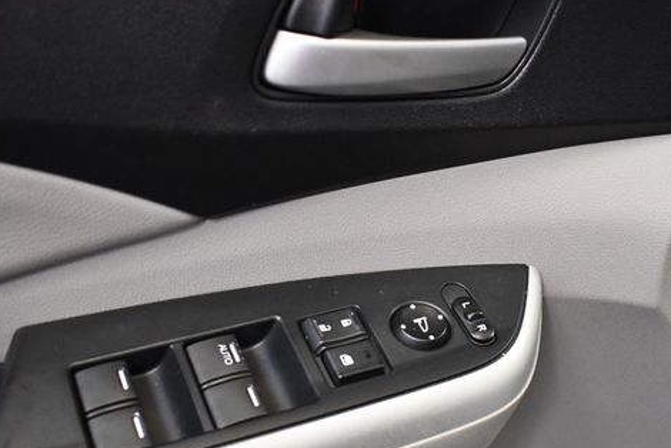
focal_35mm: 49
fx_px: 914
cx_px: 327
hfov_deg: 40.3
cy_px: 267
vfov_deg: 27.5
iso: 3200
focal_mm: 18
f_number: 3.5
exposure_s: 1/125
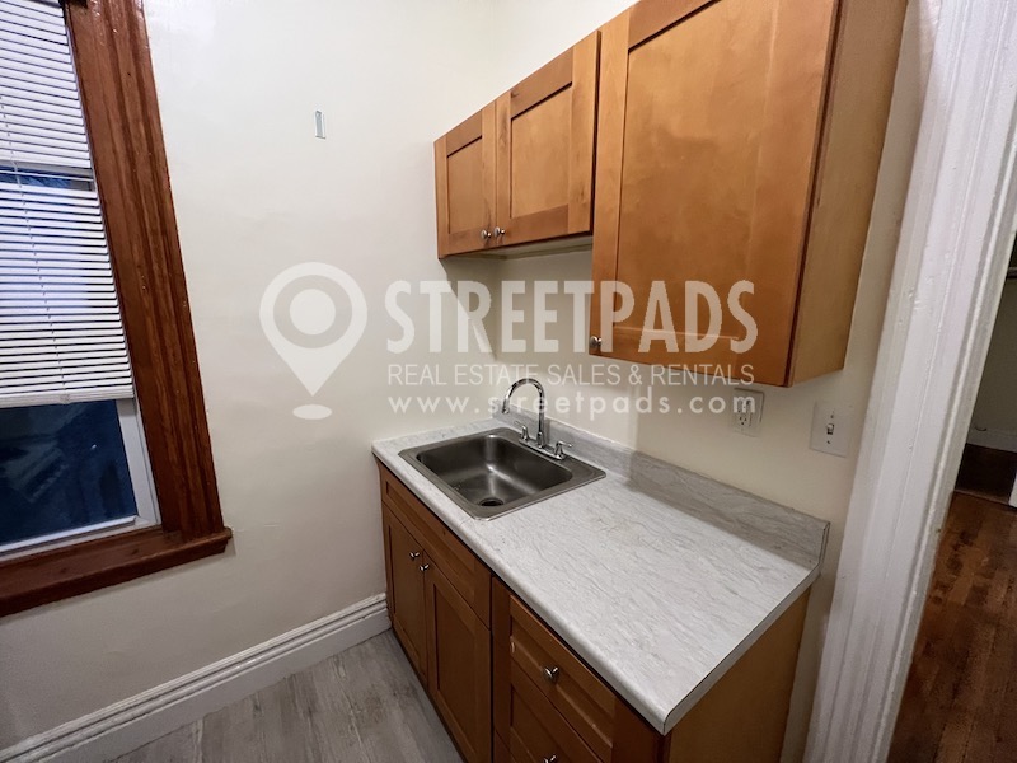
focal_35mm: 13
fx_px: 382
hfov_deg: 106.2
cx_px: 508
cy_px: 382
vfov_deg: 89.9
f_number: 1.8
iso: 400
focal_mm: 1.57
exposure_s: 1/60
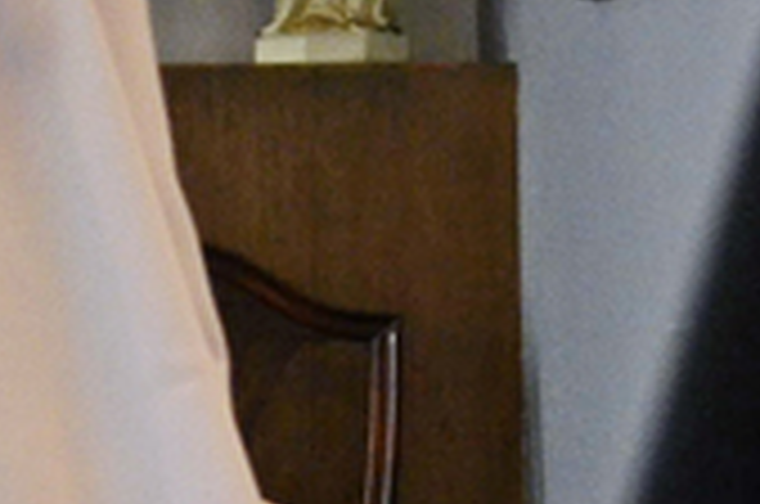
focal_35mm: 363
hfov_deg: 5.6
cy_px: -191
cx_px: -625
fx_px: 7649
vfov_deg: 3.8
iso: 1600
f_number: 5.6
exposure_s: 1/25
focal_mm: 32
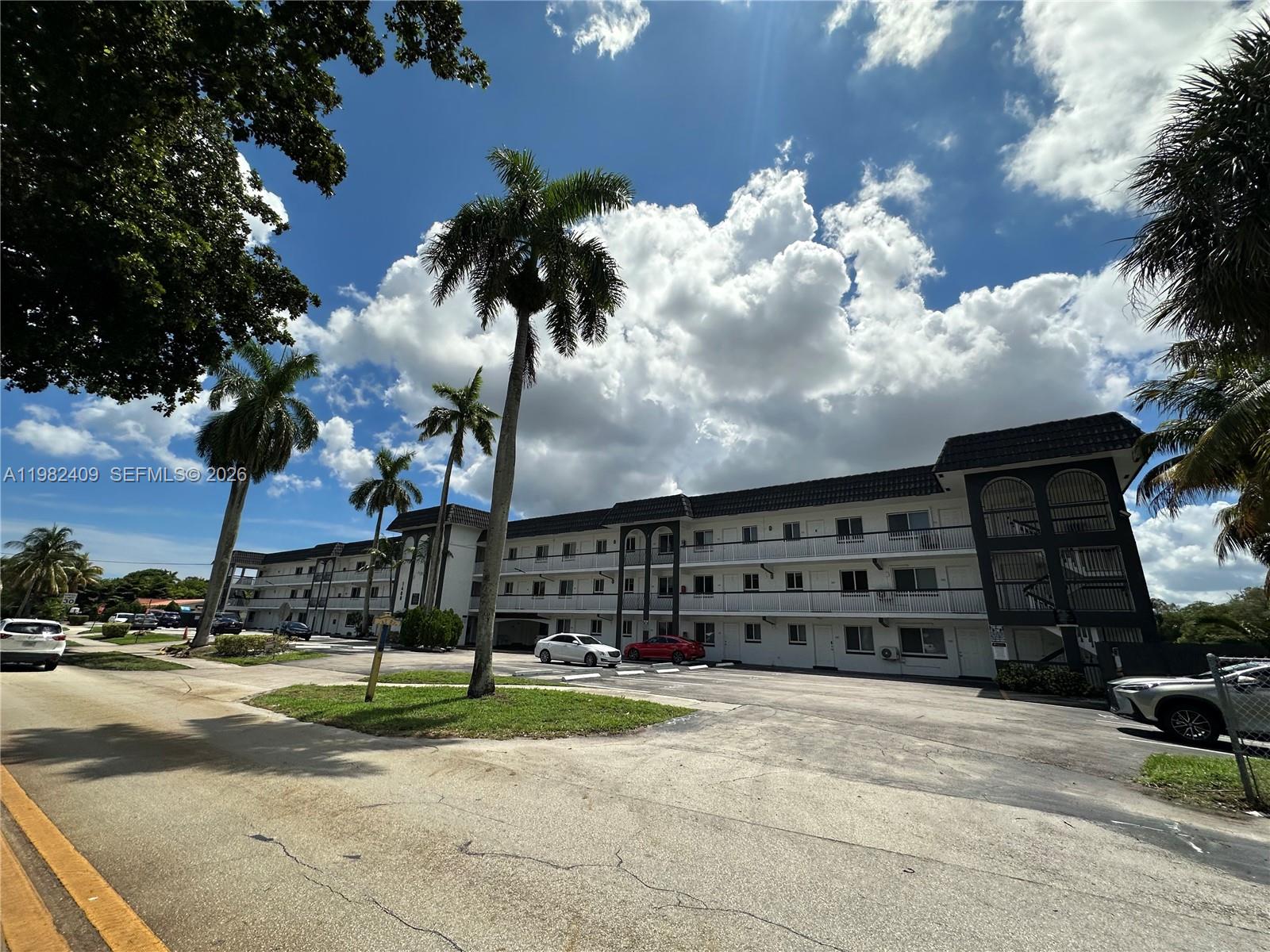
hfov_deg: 102.1
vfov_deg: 85.7
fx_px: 514
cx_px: 635
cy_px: 476
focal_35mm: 14
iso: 50
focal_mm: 2.22
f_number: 2.2
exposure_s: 1/5051
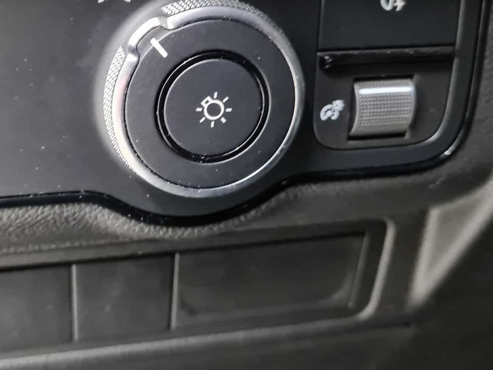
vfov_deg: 32.5
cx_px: 166
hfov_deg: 42.4
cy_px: 110
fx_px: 627
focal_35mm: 44
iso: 800
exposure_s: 1/25
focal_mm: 5.4
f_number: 1.8
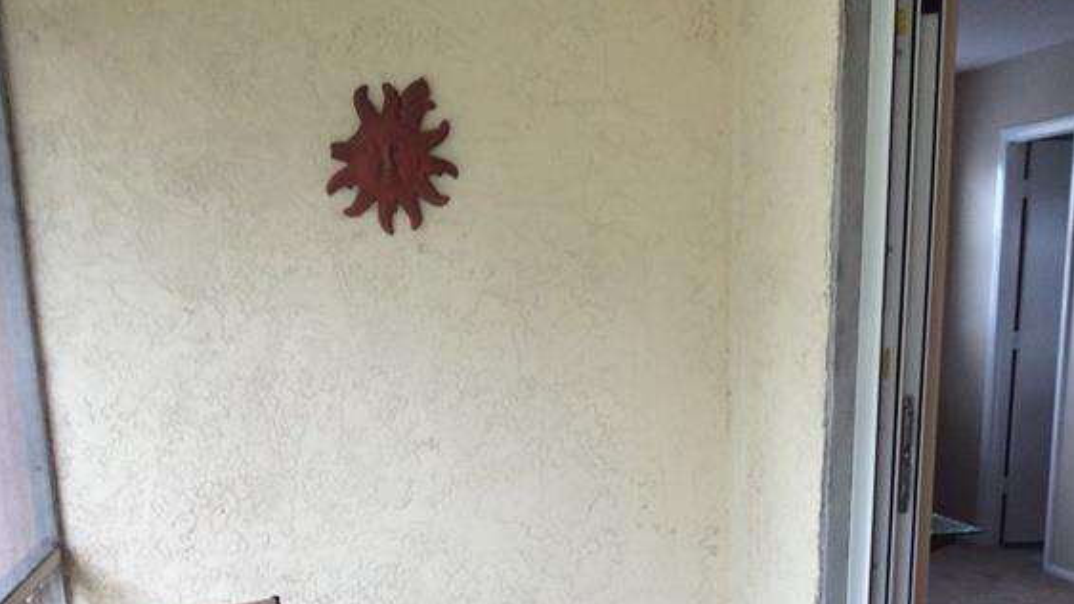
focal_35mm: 49
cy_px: 654
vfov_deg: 23.1
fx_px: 1395
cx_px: 530
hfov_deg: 42.1
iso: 40
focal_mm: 3.3
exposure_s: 1/30
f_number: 2.4
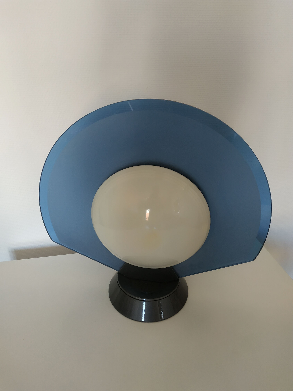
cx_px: 146
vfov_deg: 71.6
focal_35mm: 24
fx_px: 271
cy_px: 196
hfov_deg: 56.8
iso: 200
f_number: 1.9
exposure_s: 1/50
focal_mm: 3.94
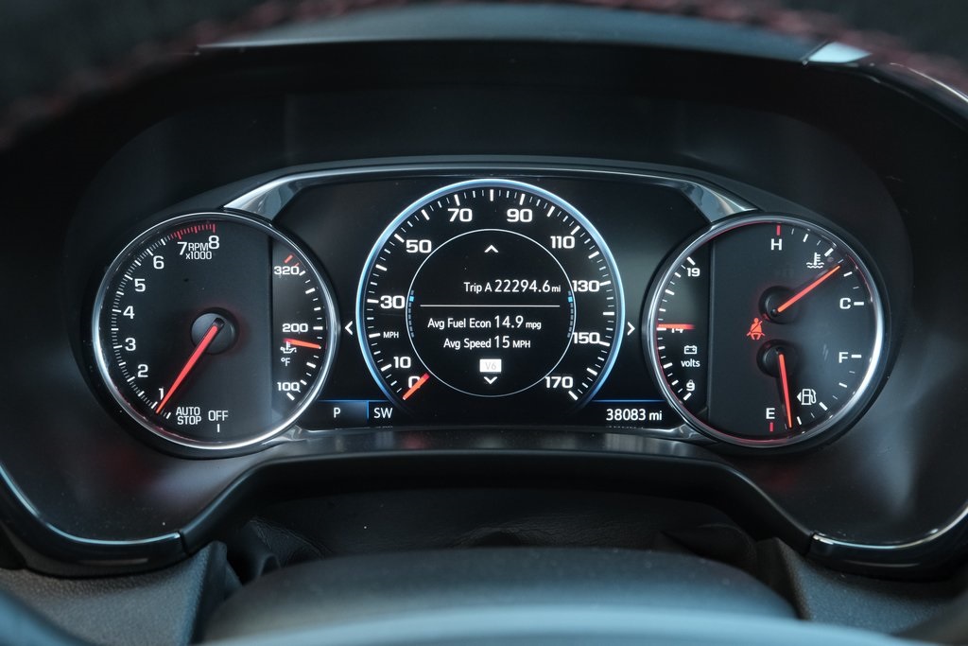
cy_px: 323
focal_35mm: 43
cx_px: 484
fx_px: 1156
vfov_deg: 31.2
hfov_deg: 45.4
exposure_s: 1/100
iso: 2500
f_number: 5
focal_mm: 28.9
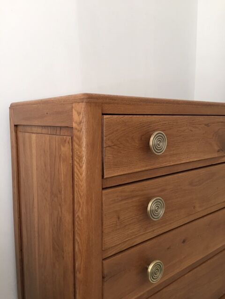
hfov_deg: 48.2
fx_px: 251
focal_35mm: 29
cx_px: 112
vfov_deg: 61.7
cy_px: 150
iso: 100
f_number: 2.2
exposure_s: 1/33
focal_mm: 4.15
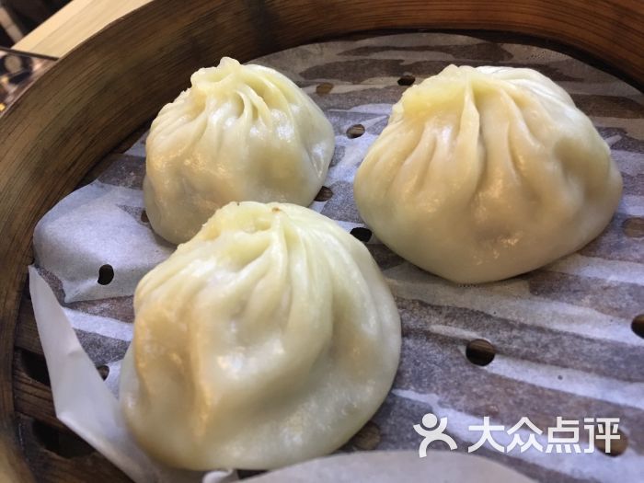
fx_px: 540
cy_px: 242
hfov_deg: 61.7
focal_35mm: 29
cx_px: 322
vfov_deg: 48.2
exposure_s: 1/17
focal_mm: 4.15
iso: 250
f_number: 2.2
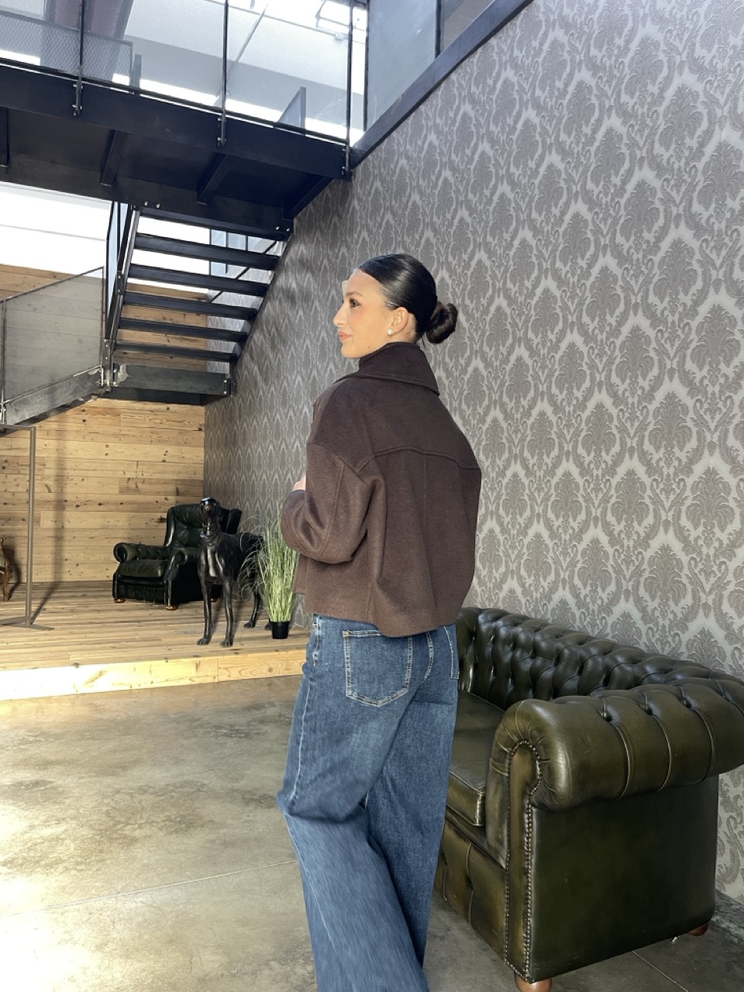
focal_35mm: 25
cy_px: 496
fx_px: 716
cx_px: 372
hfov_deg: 54.9
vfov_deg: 69.4
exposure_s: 1/60
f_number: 1.6
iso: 125
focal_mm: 5.1
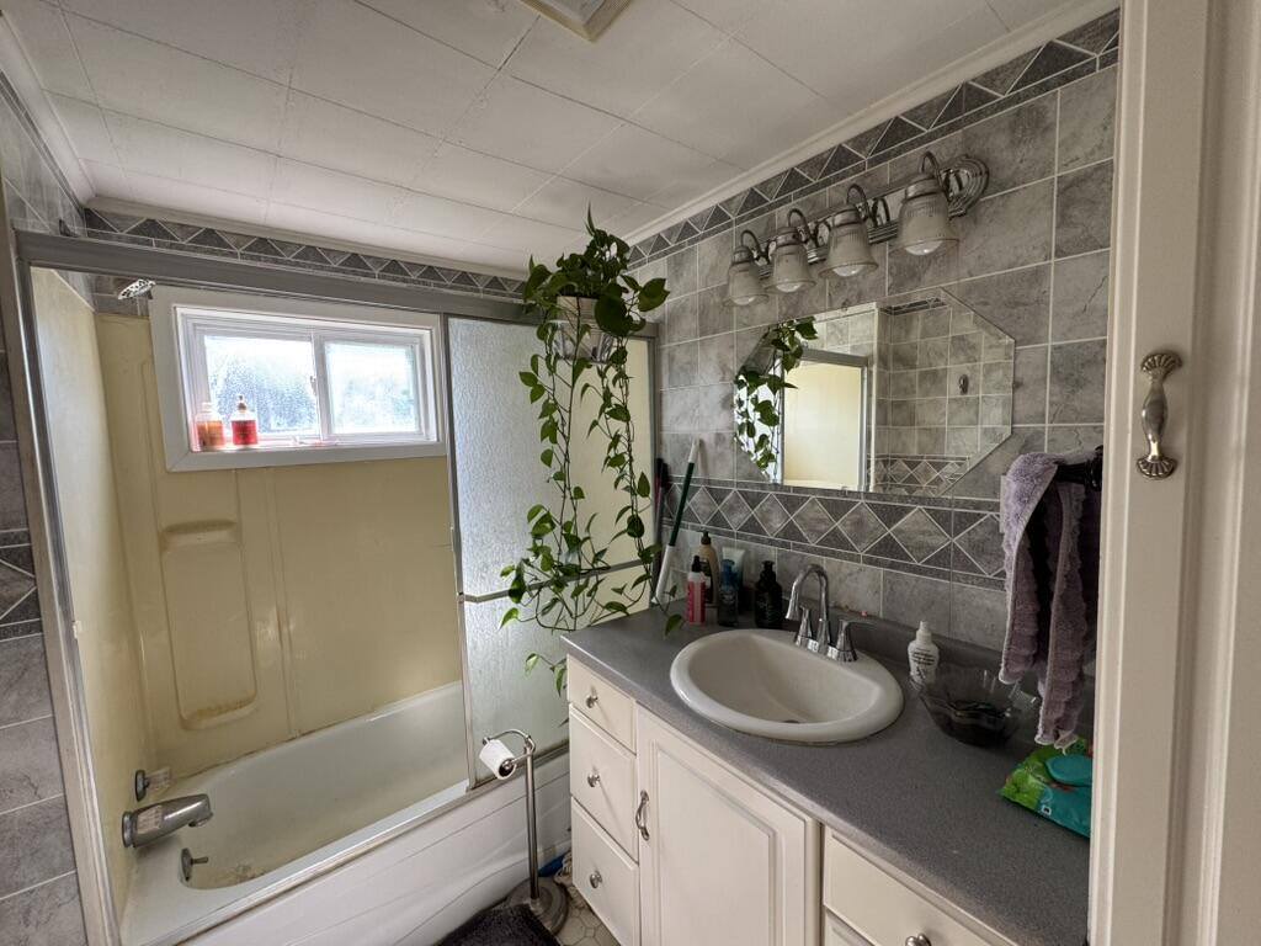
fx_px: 510
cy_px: 473
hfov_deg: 102.1
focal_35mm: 14
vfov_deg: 85.7
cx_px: 630
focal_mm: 2.22
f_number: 2.2
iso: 64
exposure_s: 1/99
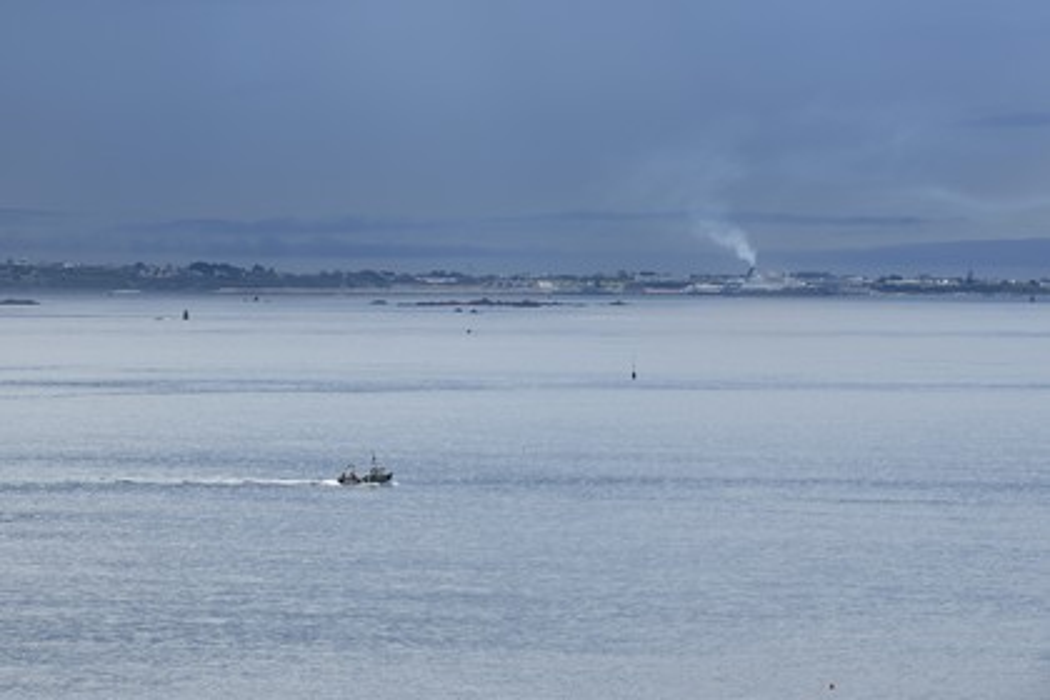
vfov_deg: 6.9
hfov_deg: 10.3
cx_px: 525
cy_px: 350
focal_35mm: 200
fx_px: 5833
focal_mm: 200
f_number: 16
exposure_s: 1/250
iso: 200
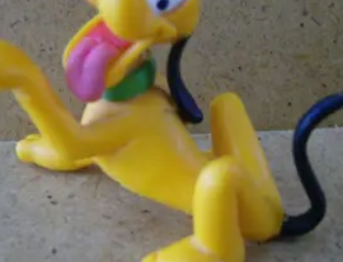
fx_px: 628
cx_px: 171
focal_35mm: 63
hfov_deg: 30.5
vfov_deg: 23.5
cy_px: 118
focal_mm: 6
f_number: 2.8
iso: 200
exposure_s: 1/33.6
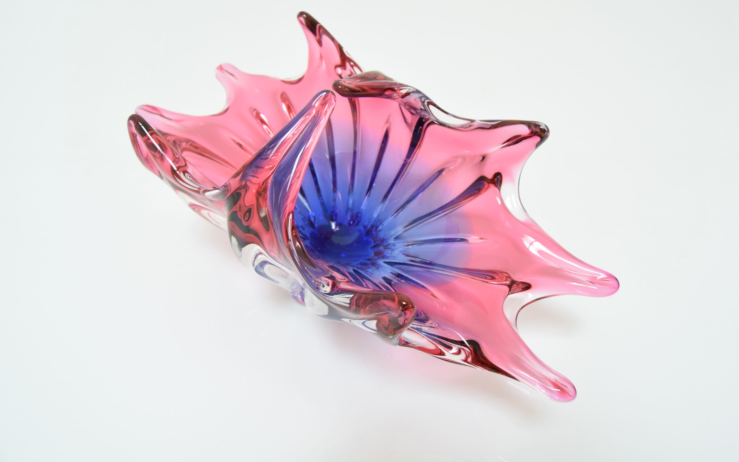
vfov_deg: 44.5
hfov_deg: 66.5
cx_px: 373
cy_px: 219
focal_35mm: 28
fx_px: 564
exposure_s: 1/125
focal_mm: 18
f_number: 7.1
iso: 1600
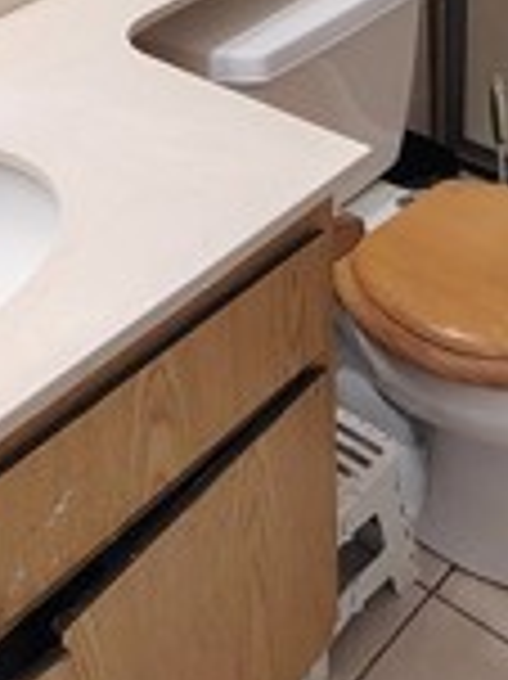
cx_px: 373
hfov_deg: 21.4
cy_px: -266
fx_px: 1332
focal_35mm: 68
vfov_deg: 24.1
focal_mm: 2.13
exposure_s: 1/24
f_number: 2.2
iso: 365
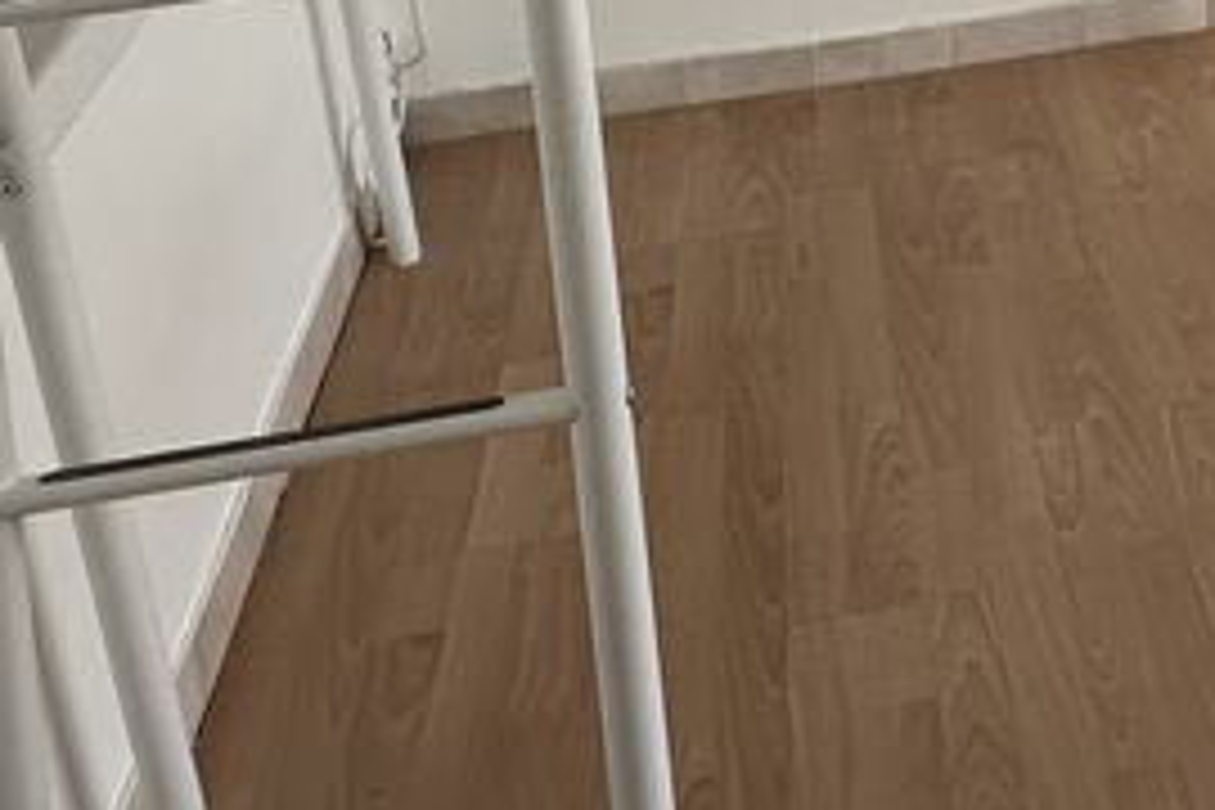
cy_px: -374
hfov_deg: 35.0
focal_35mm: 54
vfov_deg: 21.4
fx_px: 1822
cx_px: 1062
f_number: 2.2
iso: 160
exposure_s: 1/99
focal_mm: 2.22
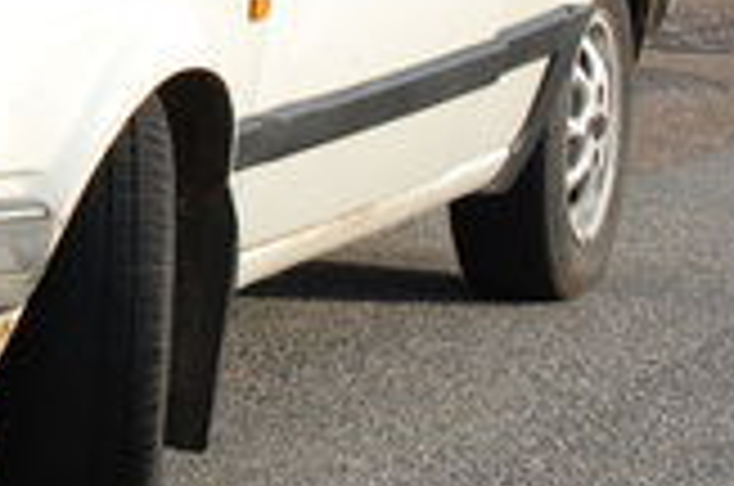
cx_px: -423
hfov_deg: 6.3
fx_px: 6592
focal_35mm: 324
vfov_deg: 4.2
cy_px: -112
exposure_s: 1/320
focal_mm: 55
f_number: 9
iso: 200
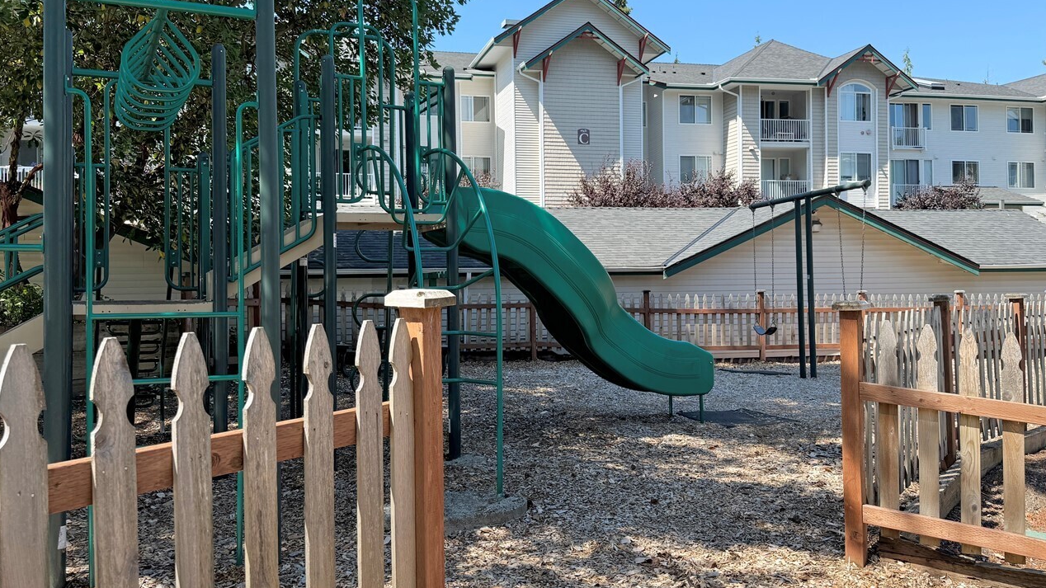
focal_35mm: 33
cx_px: 523
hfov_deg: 59.5
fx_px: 915
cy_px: 266
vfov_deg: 35.6
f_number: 1.78
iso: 80
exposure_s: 1/1637
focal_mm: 6.76
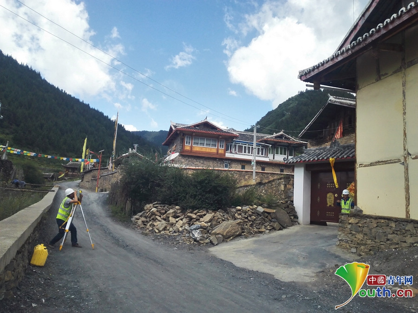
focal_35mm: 29
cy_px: 156
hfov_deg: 61.7
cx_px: 209
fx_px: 350
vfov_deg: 48.2
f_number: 2
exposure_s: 1/1089
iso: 80
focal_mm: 3.8
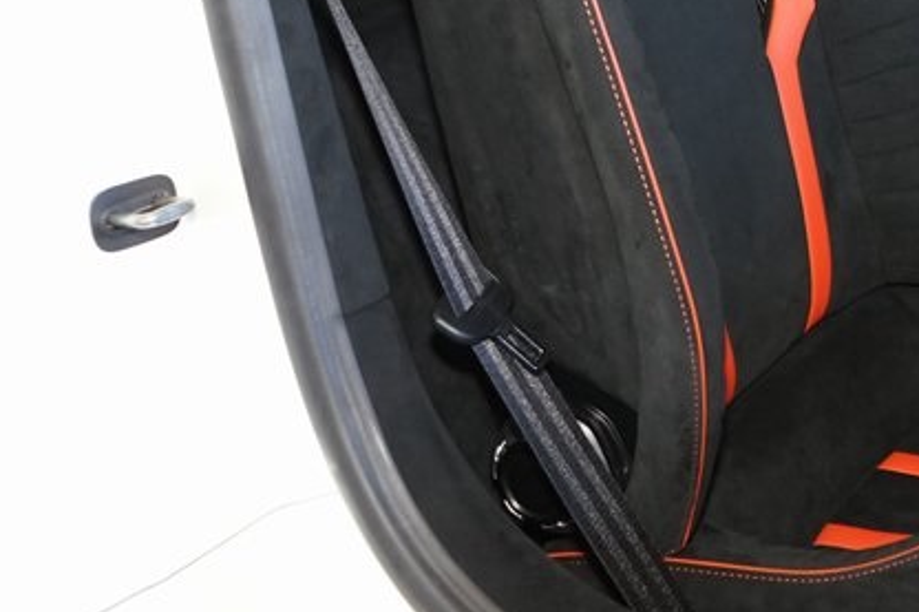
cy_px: -3
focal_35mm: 69
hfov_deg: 27.2
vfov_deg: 19.2
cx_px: 963
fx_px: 1761
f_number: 7.1
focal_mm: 28
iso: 2000
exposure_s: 1/30
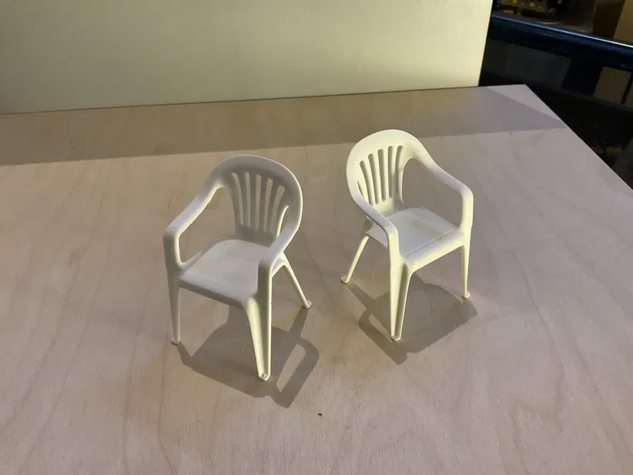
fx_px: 530
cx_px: 316
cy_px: 238
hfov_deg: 61.7
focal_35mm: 29
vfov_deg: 48.2
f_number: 1.8
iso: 100
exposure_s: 1/50
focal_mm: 3
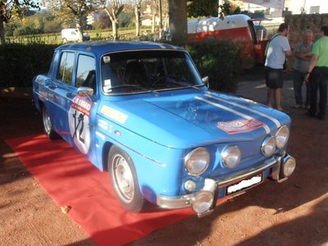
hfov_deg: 50.1
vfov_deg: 38.7
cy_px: 123
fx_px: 351
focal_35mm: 37
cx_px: 164
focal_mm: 6.61
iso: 80
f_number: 3.9
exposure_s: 1/320
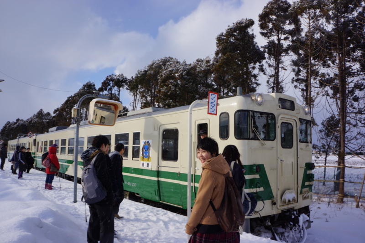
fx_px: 274
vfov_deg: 47.9
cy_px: 122
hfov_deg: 67.4
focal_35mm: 27
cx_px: 182
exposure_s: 1/200
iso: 100
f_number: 13
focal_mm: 18
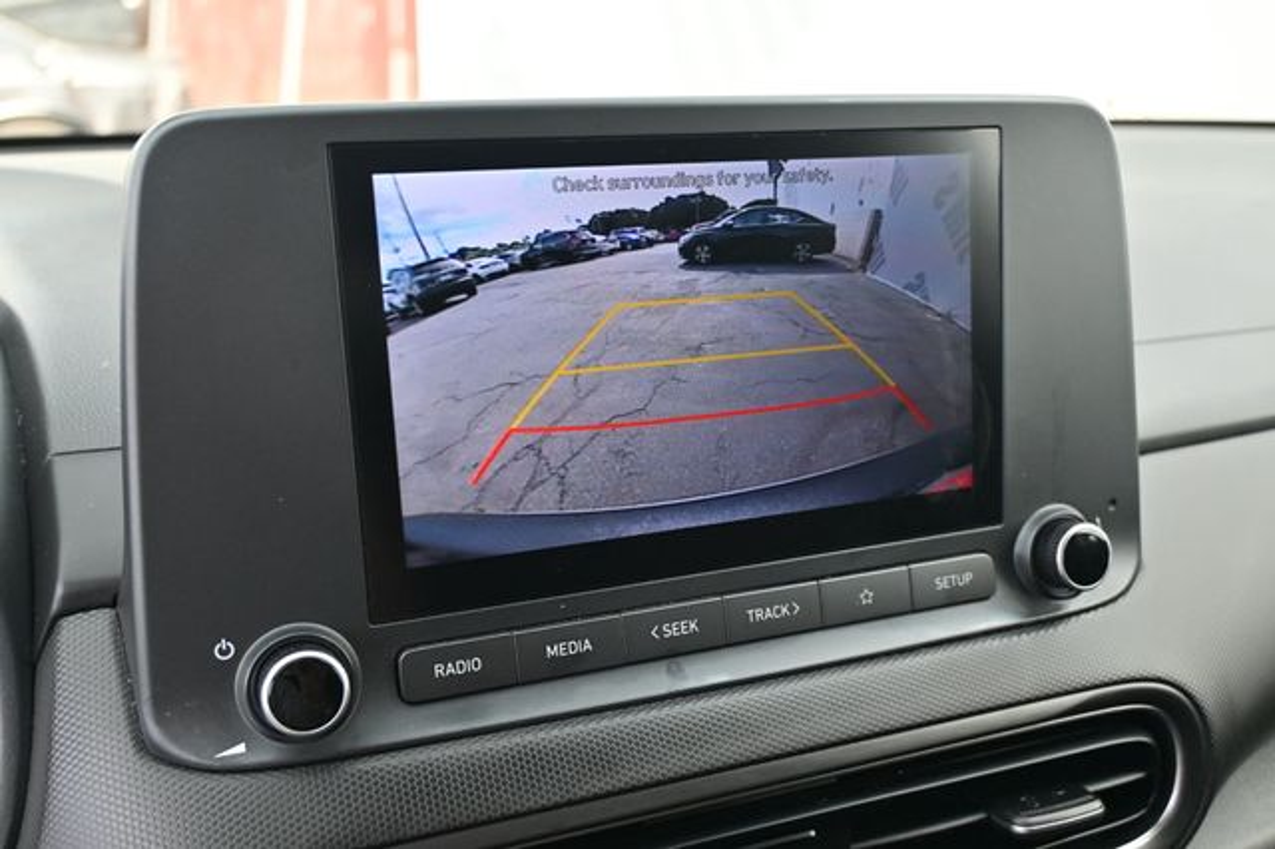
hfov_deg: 56.2
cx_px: 638
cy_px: 424
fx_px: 1195
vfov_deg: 39.1
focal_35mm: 34
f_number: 4
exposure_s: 1/160
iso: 400
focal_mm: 22.5
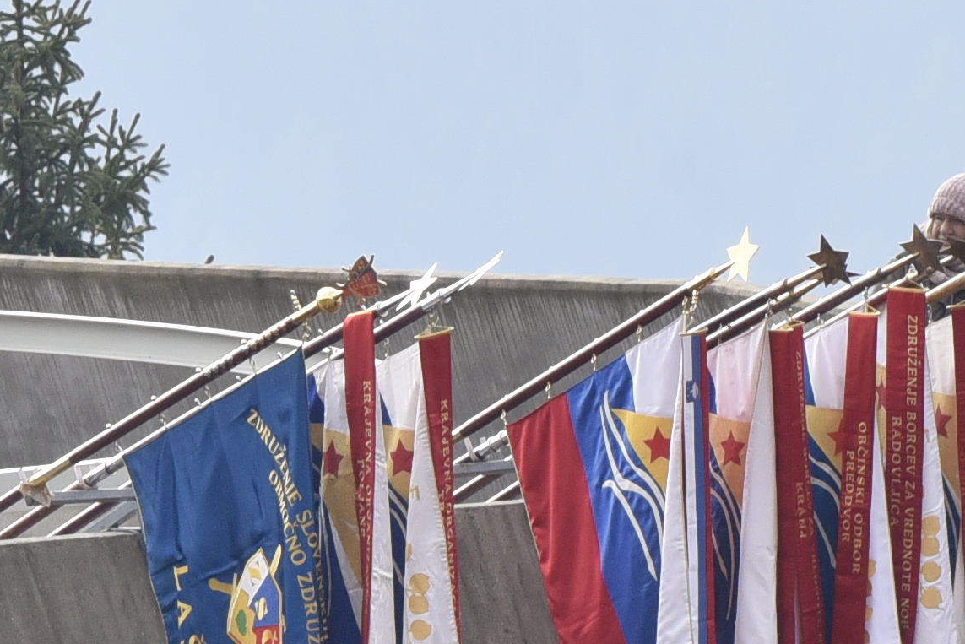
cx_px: -909
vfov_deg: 1.6
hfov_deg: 2.4
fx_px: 22578
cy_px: 836
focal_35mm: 842
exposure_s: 1/500
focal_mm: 160
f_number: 10
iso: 1000
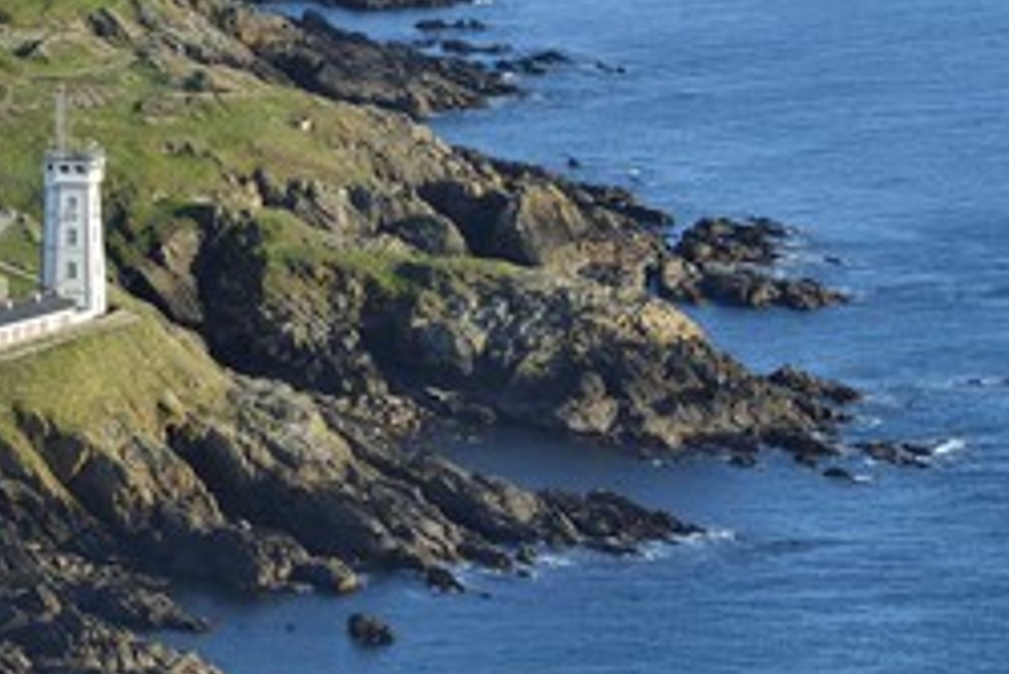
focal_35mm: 252
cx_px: 182
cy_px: 266
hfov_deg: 8.1
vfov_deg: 5.5
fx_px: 7067
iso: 800
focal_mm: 150
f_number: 9
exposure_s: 1/1250
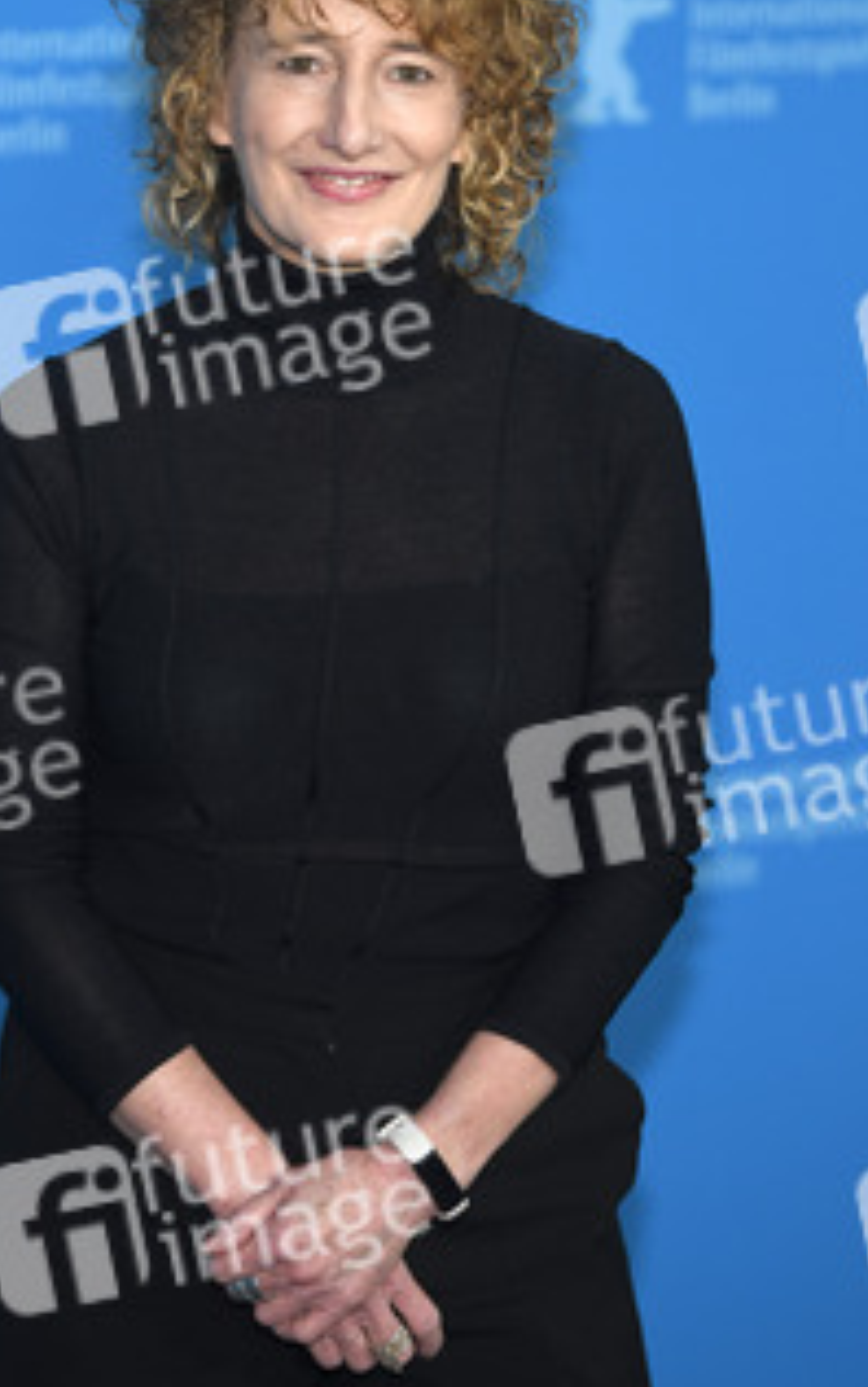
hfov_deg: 7.6
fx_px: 6574
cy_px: 553
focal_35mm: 174
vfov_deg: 12.0
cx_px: 333
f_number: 3.2
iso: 800
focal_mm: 135
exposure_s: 1/320
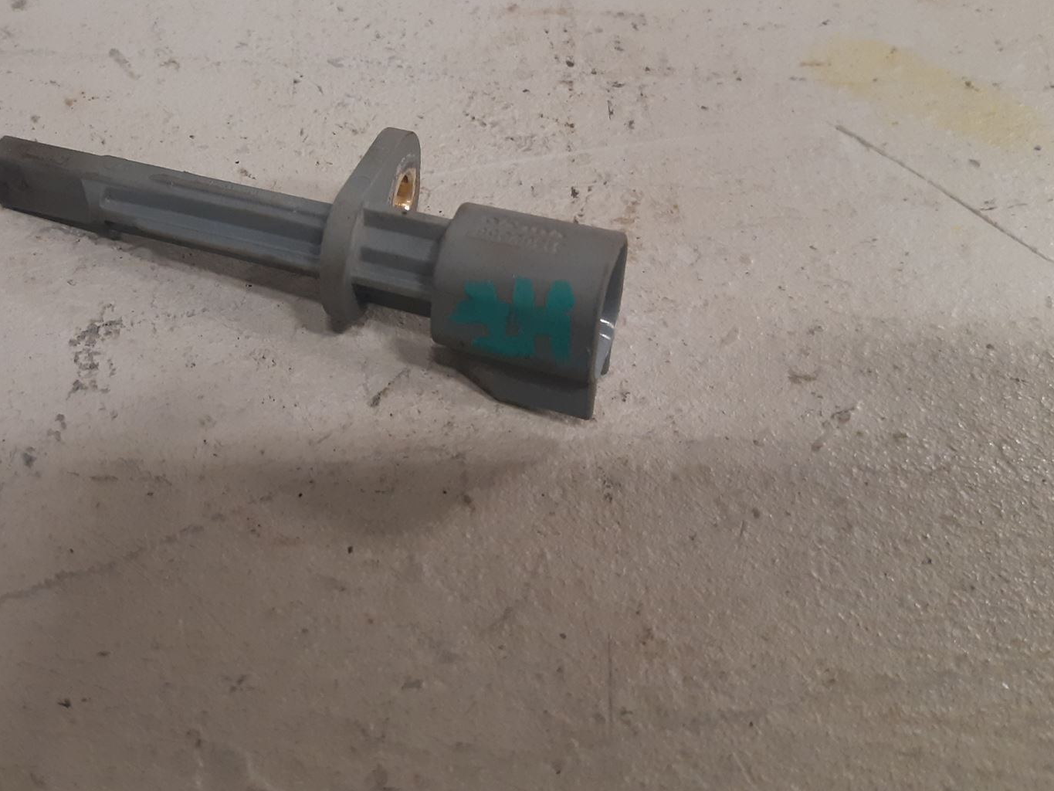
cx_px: 296
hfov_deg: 46.5
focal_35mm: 39
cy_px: 229
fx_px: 1188
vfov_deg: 36.2
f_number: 1.7
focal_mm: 3.93
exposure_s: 1/50
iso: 200
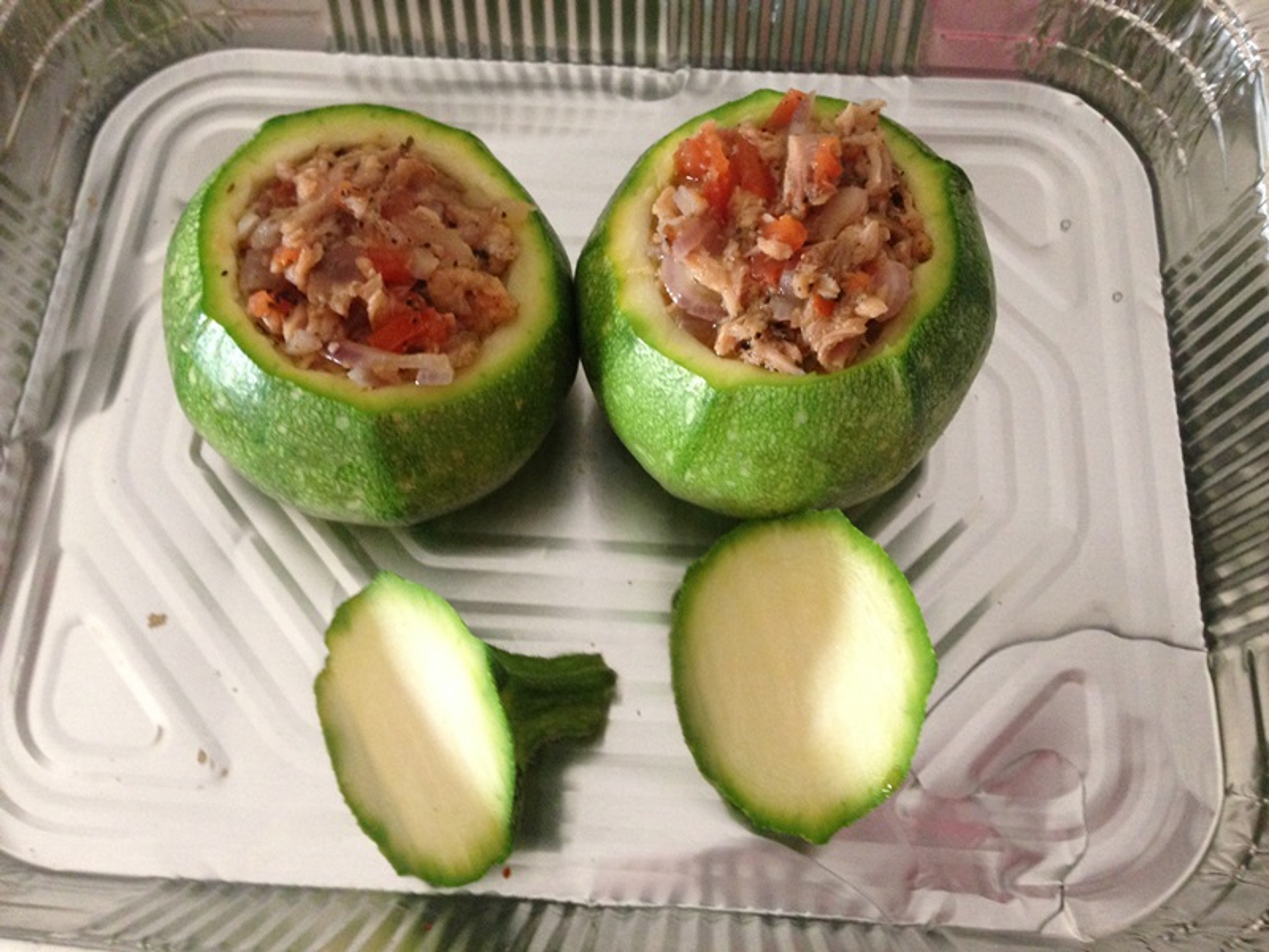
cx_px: 634
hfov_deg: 55.4
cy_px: 476
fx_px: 1210
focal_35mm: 33
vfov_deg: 42.9
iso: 250
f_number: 2.4
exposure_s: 1/20
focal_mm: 4.12
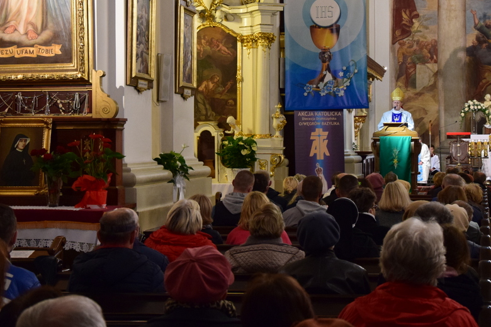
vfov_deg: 16.9
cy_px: 118
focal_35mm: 81
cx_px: 295
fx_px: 1102
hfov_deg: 25.1
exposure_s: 1/15
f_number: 6.3
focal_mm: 35
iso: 1600
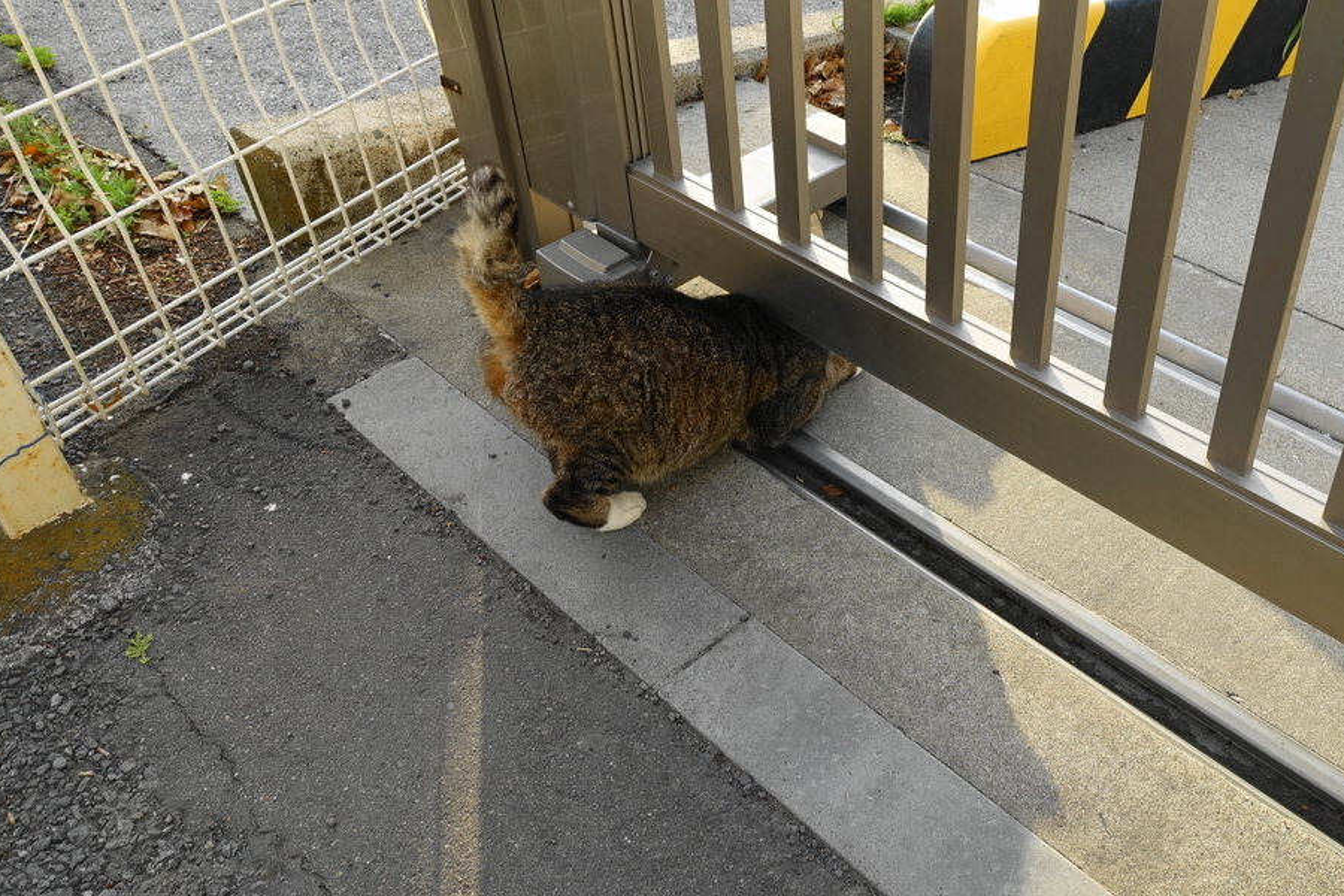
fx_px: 1195
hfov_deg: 58.0
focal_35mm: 32
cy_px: 382
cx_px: 841
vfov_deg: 41.0
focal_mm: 8.8
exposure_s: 1/160
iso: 125
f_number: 4
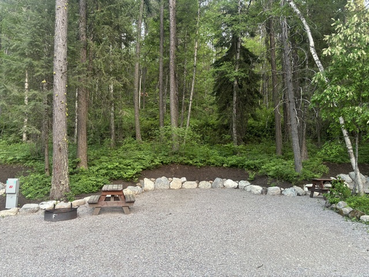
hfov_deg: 67.3
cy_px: 138
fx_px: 277
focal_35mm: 26
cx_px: 184
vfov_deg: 53.1
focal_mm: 5.96
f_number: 1.6
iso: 200
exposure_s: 1/60
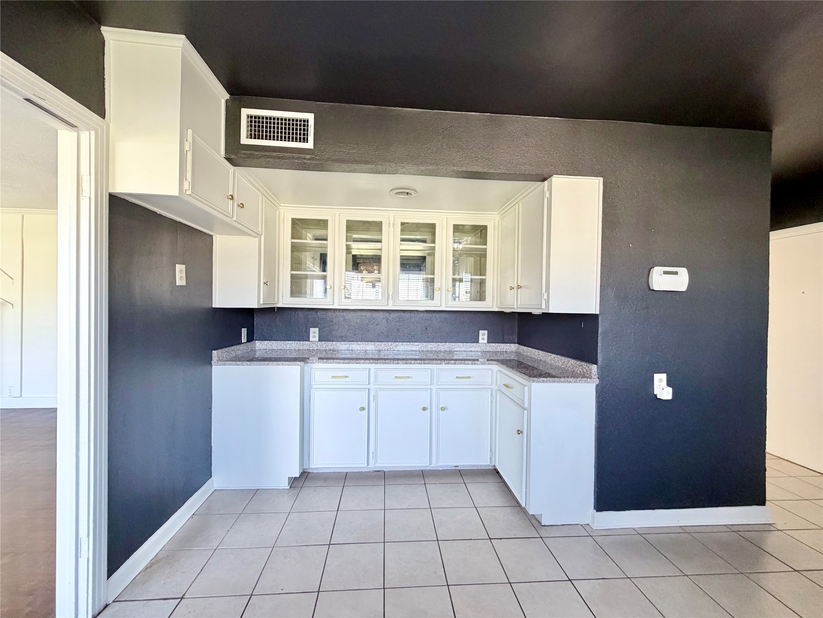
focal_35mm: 14
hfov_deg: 102.1
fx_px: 333
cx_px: 412
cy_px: 309
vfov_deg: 85.7
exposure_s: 1/120
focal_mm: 2.22
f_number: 2.2
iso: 200
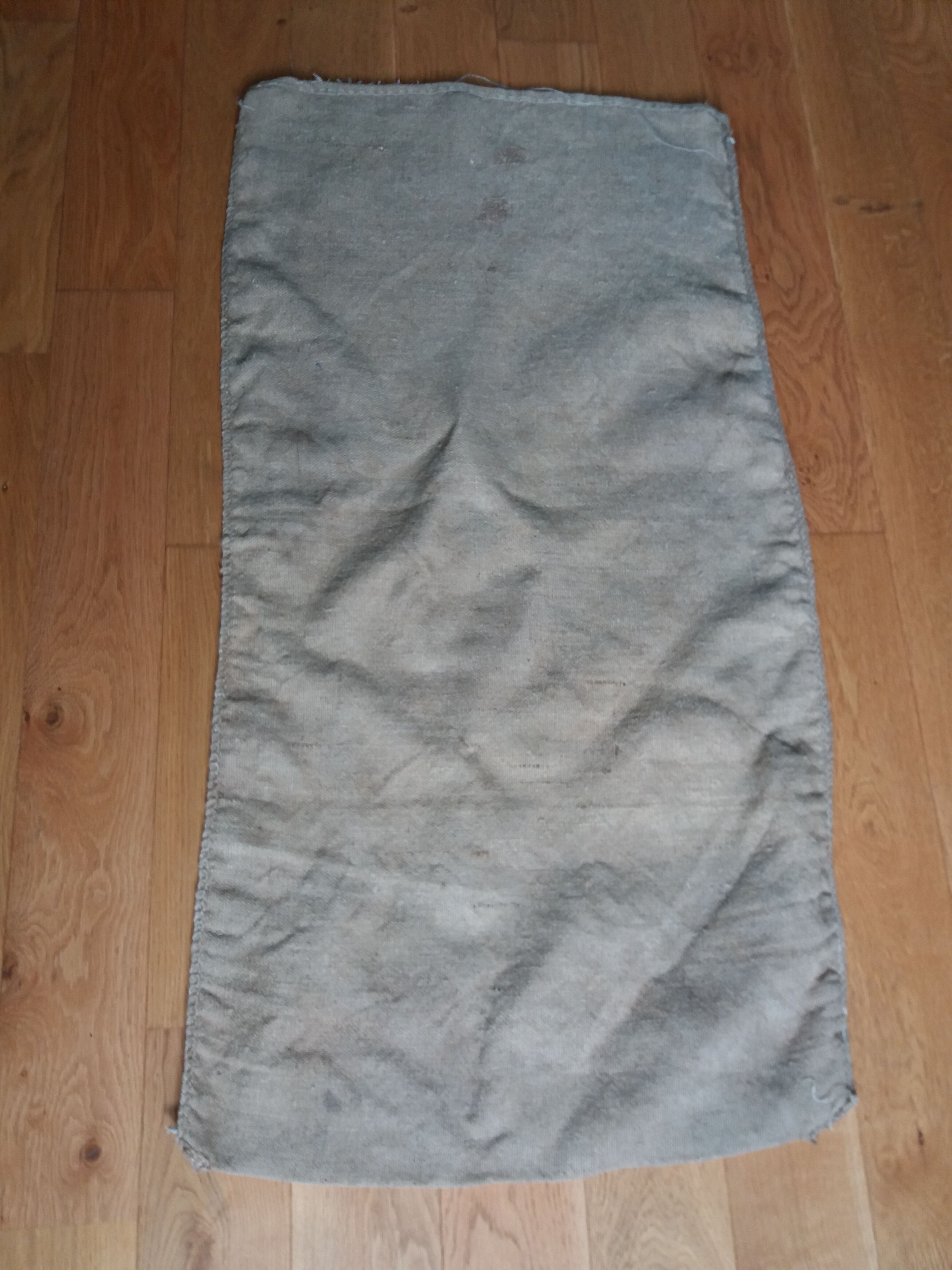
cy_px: 635
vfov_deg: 63.4
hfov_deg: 49.7
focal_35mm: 28
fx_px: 1027
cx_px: 476
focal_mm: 3.7
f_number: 1.9
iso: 80
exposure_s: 1/33
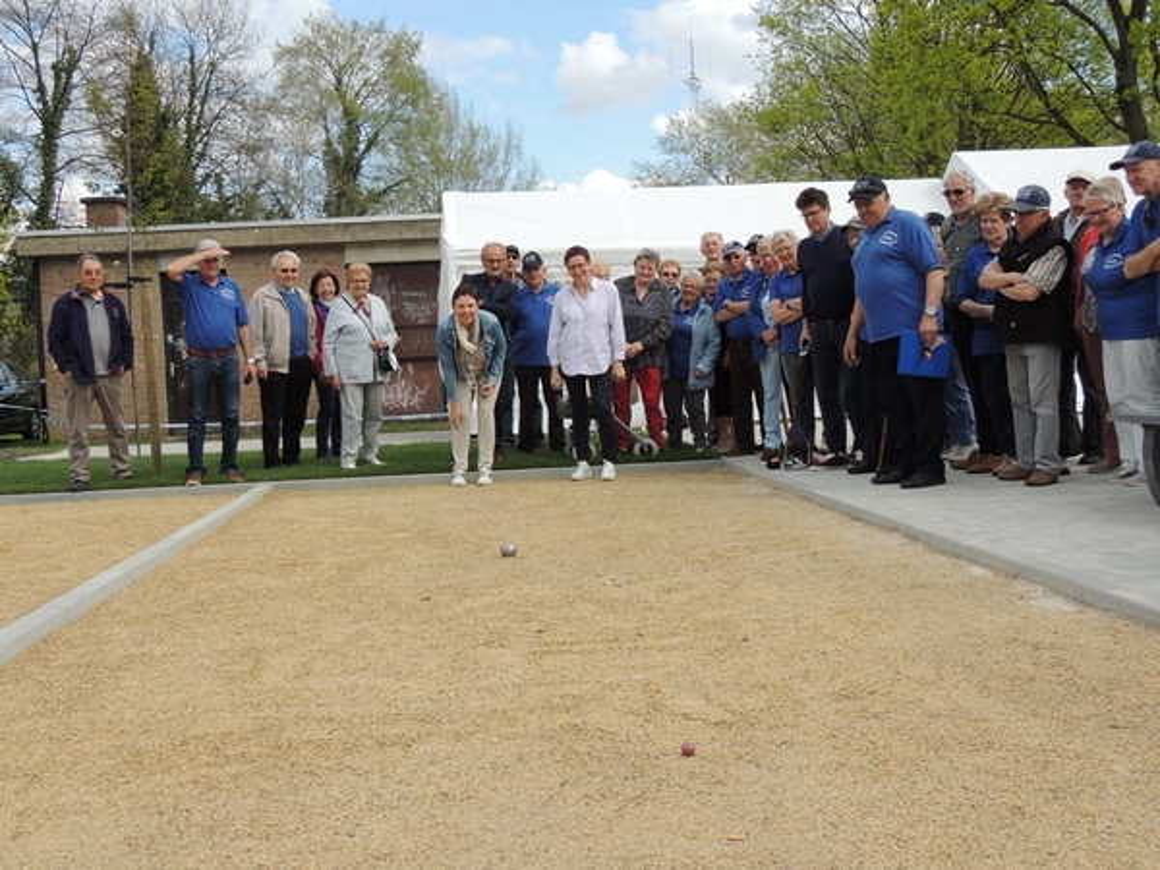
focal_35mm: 43
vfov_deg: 33.6
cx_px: 580
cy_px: 435
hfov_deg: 43.9
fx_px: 1441
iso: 100
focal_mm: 7.6
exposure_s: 1/640
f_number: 3.4
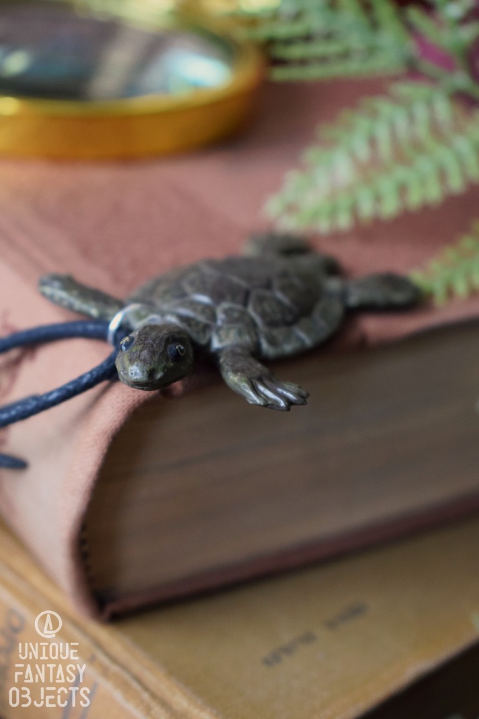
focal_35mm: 72
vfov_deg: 28.1
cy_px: 360
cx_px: 240
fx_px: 1437
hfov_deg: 18.9
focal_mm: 48
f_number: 5.3
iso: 2200
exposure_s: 1/60
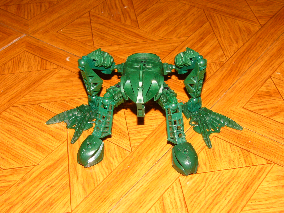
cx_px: 142
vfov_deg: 24.0
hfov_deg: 31.7
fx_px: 500
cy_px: 106
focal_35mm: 61
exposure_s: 1/100
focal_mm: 10.2
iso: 100
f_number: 2.8
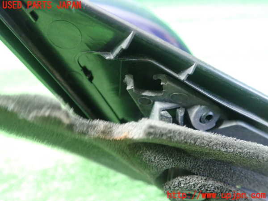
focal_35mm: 30
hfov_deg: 60.0
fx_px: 232
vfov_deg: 46.8
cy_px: 100
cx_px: 134
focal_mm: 5.5
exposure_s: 1/30
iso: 1000
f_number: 2.3
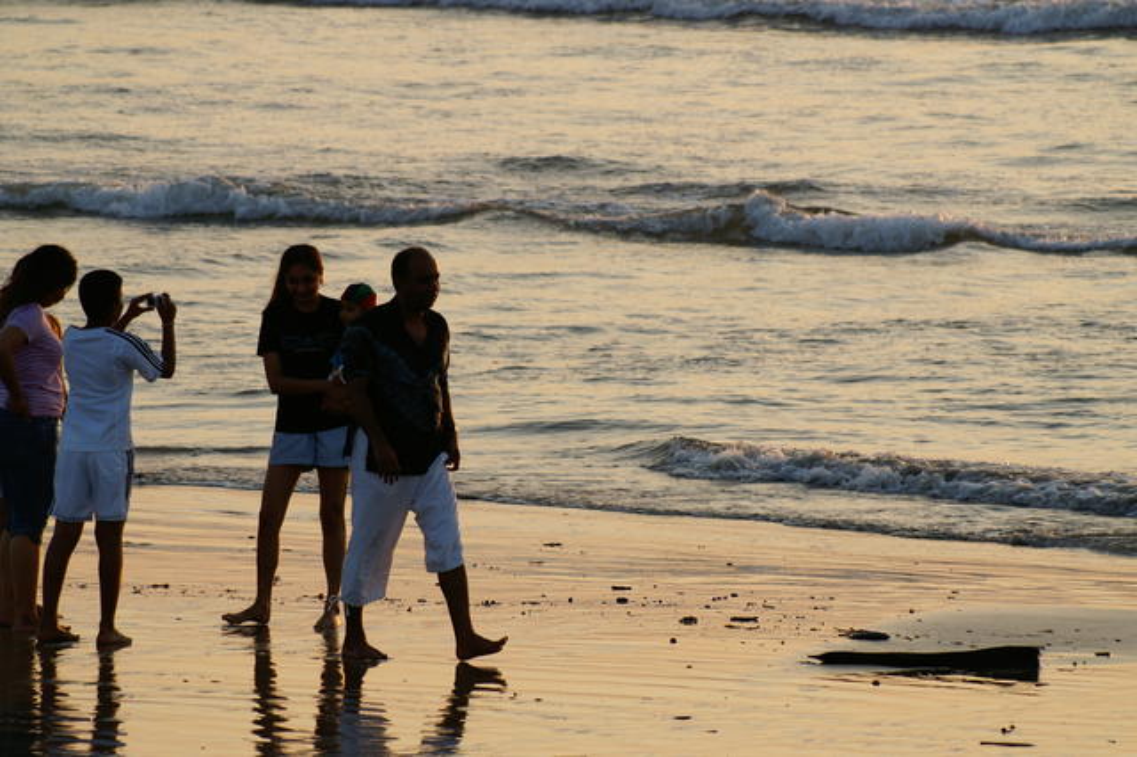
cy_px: 378
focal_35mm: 300
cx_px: 568
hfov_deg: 6.9
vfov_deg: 4.6
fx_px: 9470
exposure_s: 1/400
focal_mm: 200
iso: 200
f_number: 6.3
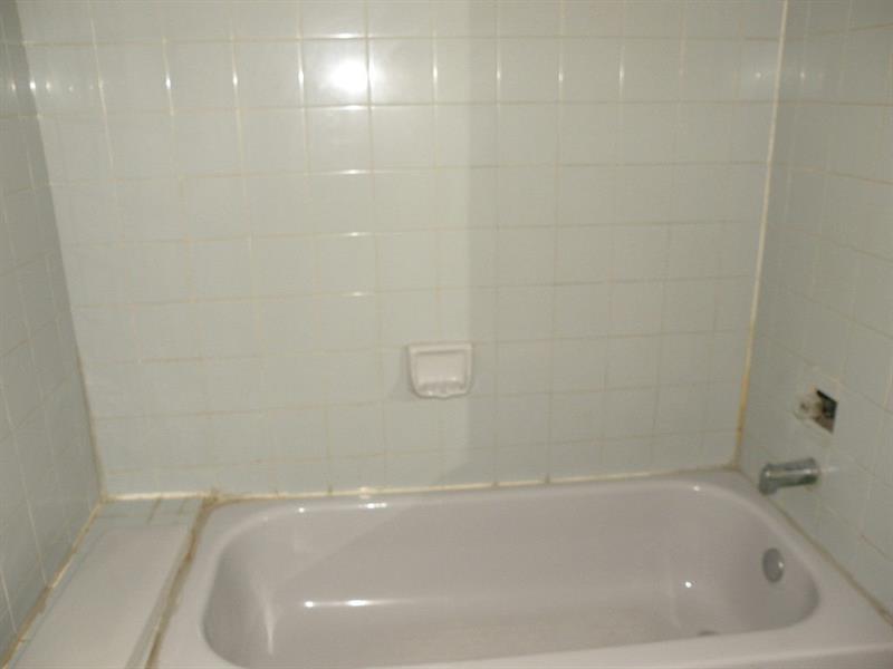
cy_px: 334
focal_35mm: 27
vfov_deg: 51.4
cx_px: 446
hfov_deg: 65.3
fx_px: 697
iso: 74
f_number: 2.8
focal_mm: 4.7
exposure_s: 1/60
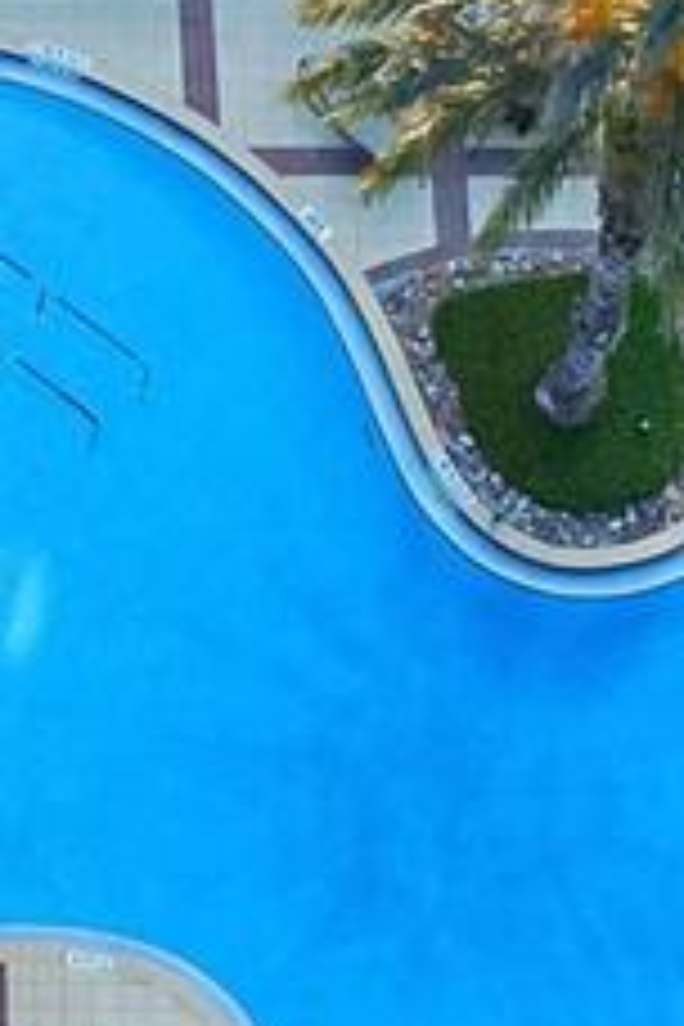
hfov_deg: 7.6
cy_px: 508
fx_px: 4987
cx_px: -540
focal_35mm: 175
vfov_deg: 11.7
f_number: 2.8
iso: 100
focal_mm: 4.5
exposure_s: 1/45
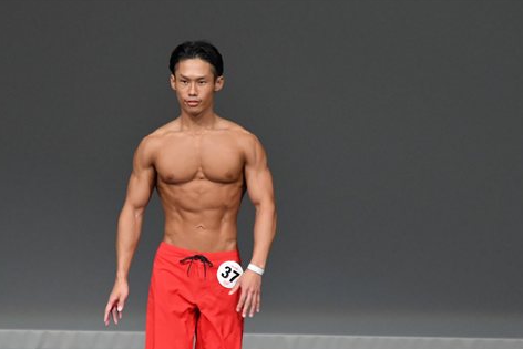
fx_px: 8225
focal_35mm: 566
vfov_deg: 2.4
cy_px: 279
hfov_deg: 3.6
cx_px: 223
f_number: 5.6
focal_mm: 230
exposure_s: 1/400
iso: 4000
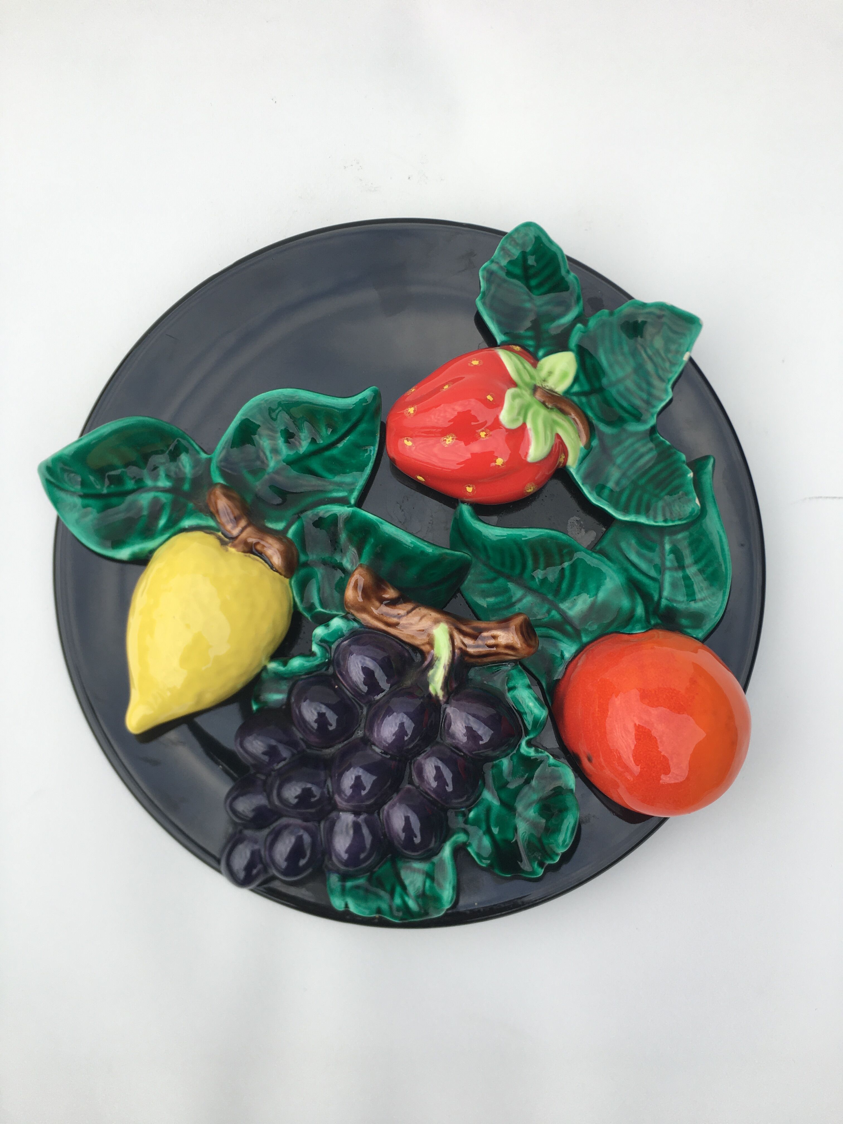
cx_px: 422
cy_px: 562
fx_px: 942
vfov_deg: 61.7
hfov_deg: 48.2
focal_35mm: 29
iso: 25
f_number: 2.2
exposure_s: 1/102
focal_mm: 4.15
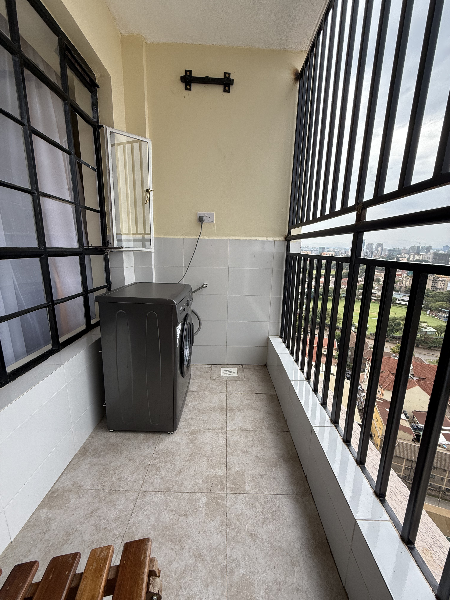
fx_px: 243
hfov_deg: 85.7
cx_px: 225
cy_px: 300
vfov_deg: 102.1
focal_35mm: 14
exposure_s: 1/365
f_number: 2.2
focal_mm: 2.22
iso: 64
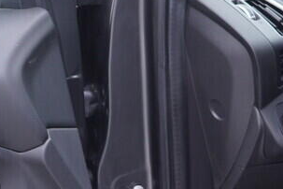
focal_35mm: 171
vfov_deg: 8.0
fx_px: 1344
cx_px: 210
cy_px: 182
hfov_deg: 12.0
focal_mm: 24
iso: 160
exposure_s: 1/40
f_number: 2.8
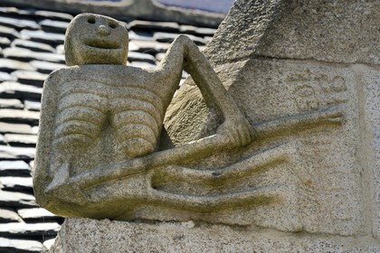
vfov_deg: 6.9
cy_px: 126
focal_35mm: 200
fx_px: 2111
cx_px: 190
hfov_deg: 10.3
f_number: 8
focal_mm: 200
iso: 200
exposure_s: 1/400
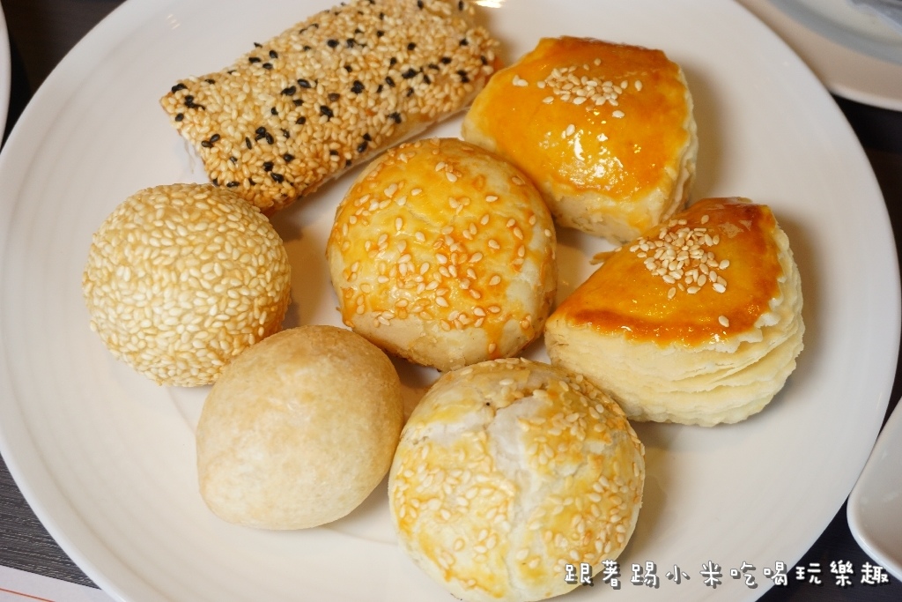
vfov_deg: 28.1
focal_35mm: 48
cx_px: 451
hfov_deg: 41.1
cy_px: 301
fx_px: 1203
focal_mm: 32
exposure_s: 1/60
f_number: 5
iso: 250
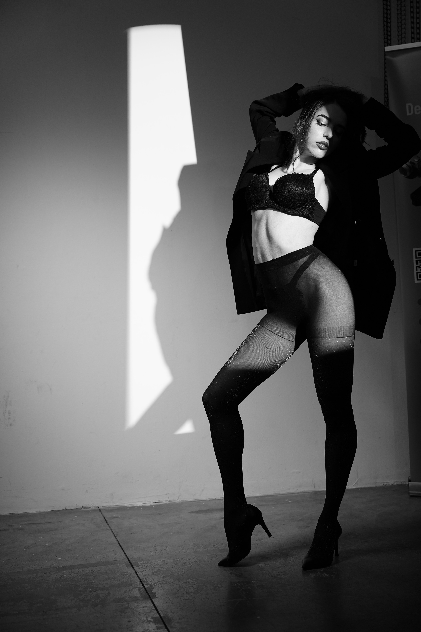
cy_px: 316
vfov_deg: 44.5
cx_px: 210
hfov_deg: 30.5
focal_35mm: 44
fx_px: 772
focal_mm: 44
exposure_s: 1/200
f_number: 3.2
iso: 640
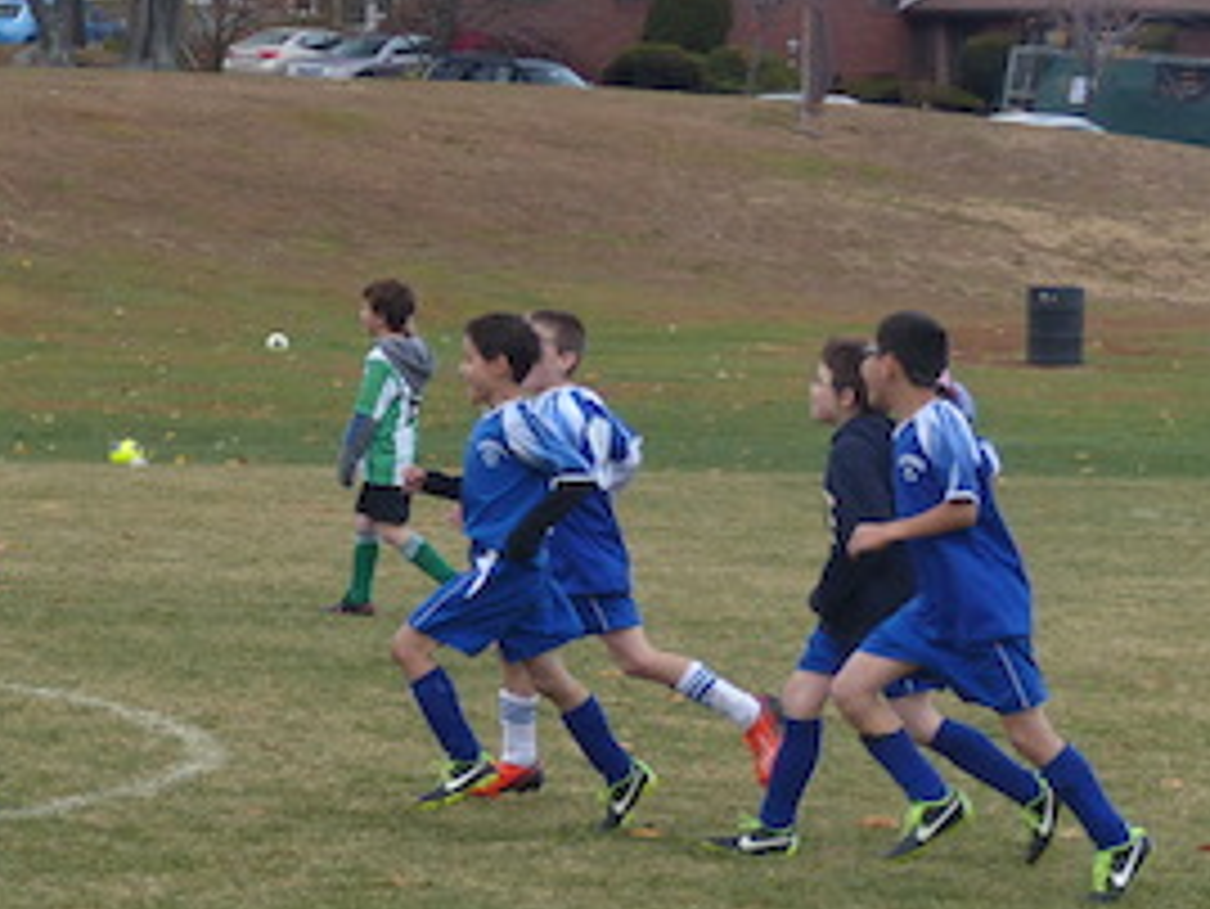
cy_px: 310
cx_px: 79
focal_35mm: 226
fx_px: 7903
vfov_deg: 6.6
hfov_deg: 8.7
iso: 200
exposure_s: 1/500
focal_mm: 20.5
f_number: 2.8
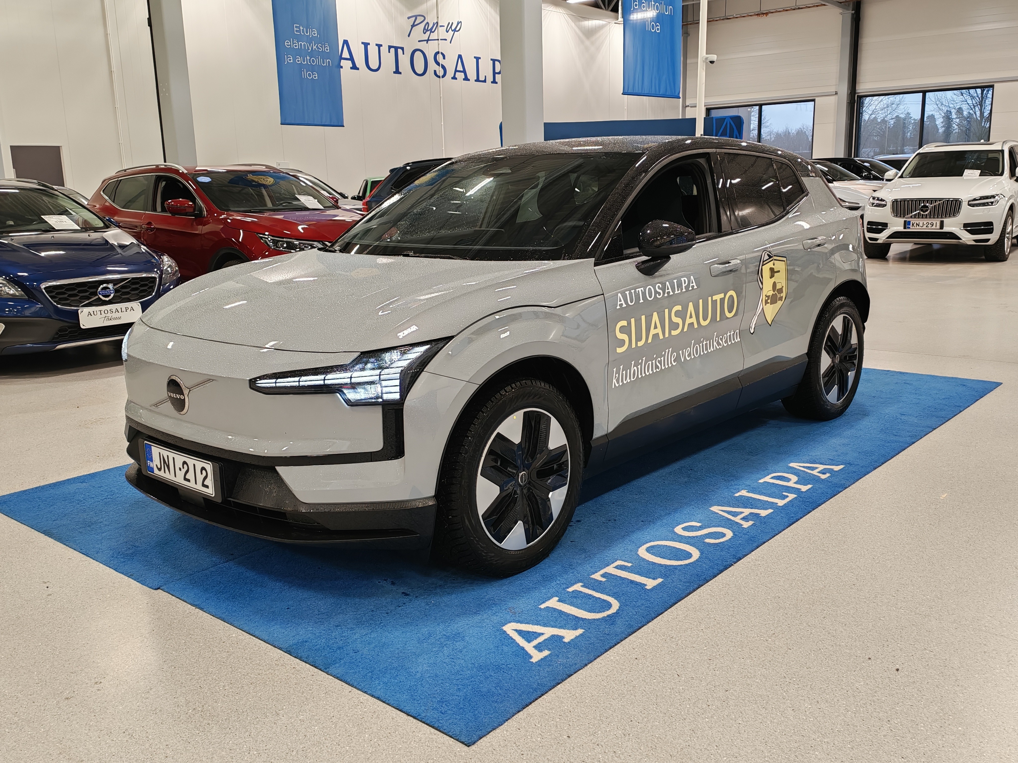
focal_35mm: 32
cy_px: 382
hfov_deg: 56.8
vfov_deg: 44.2
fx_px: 941
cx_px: 509
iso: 250
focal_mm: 6.12
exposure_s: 1/100
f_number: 1.9
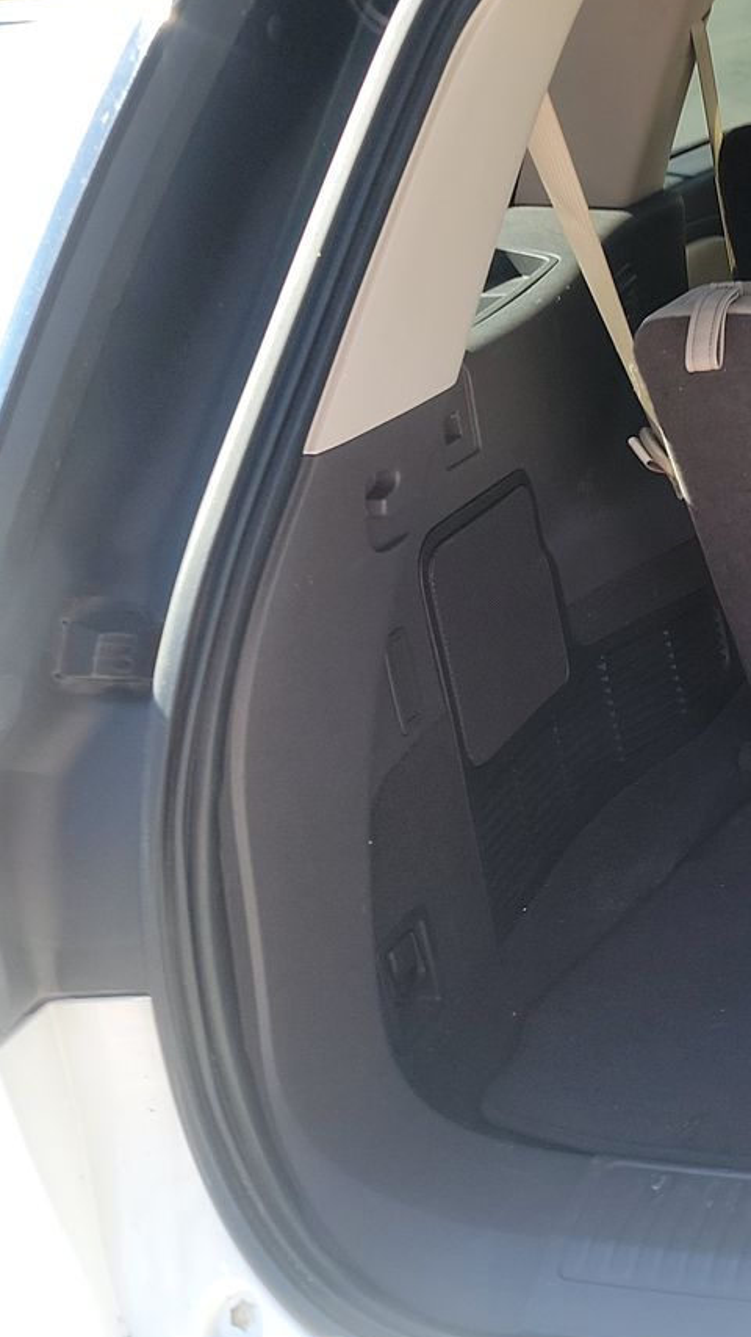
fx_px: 1736
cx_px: 1189
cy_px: 622
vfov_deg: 42.1
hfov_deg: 20.2
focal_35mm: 49
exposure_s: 1/119
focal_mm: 6.7
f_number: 1.8
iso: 65
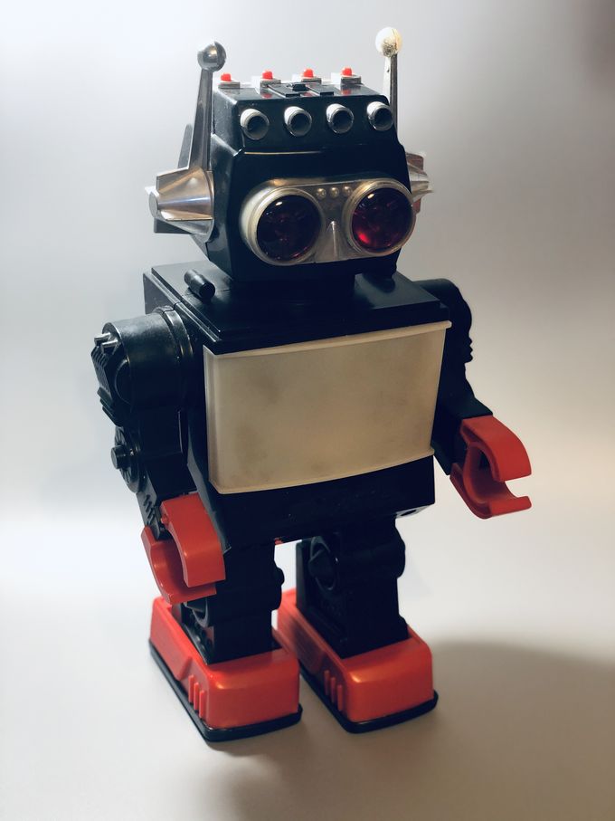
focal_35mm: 52
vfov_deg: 36.8
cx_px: 308
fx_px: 1232
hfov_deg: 28.0
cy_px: 410
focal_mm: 6
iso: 125
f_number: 2.4
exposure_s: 1/33
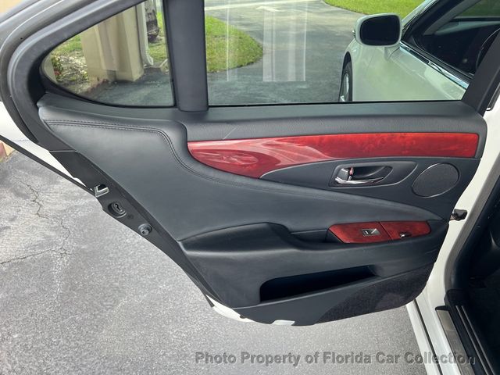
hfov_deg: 67.3
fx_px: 376
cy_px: 188
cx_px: 250
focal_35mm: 26
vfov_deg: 53.1
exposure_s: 1/121
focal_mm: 5.7
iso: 64
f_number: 1.5
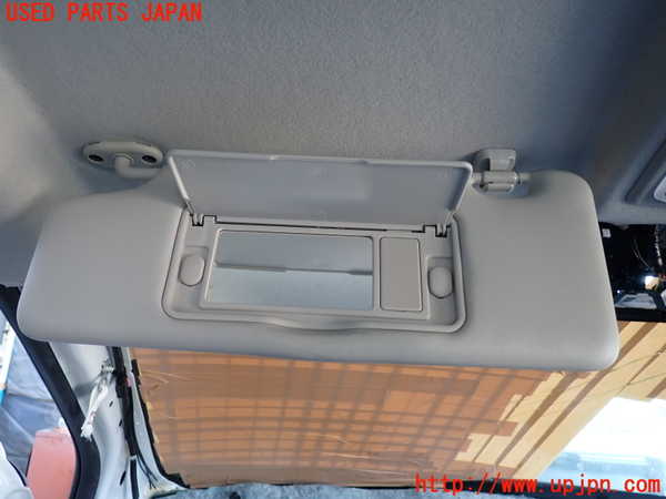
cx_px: 333
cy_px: 250
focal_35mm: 25
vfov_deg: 54.9
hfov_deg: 69.4
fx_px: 481
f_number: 2
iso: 200
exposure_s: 1/60
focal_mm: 4.5
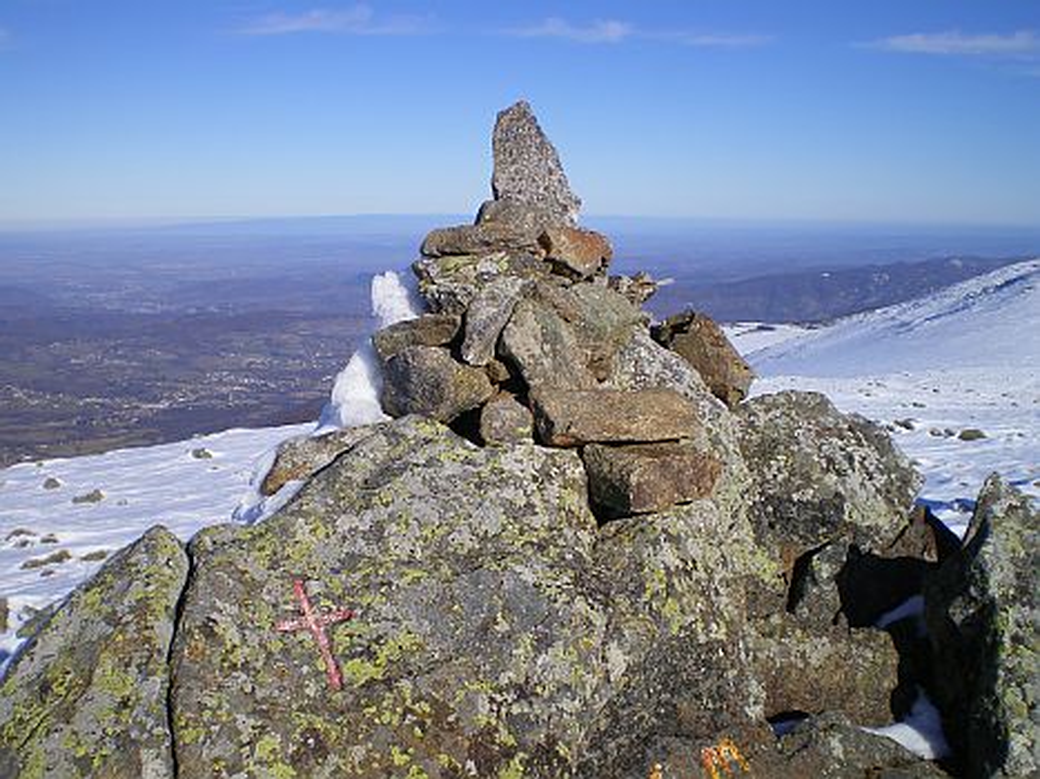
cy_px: 390
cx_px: 520
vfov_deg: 37.7
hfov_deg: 49.0
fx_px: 1141
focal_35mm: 38
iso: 64
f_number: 4.6
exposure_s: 1/640
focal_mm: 6.3
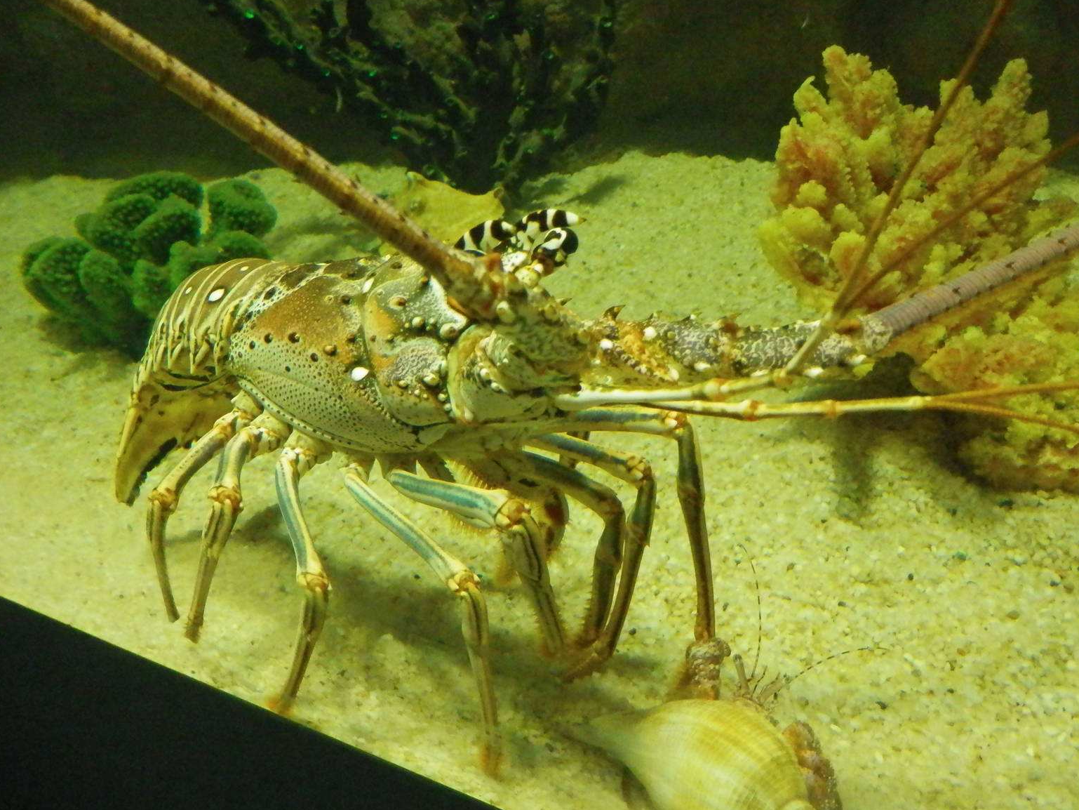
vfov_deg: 53.1
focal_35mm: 26
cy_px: 392
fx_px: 811
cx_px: 556
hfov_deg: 67.3
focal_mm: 4.5
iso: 800
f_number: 3
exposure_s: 1/250
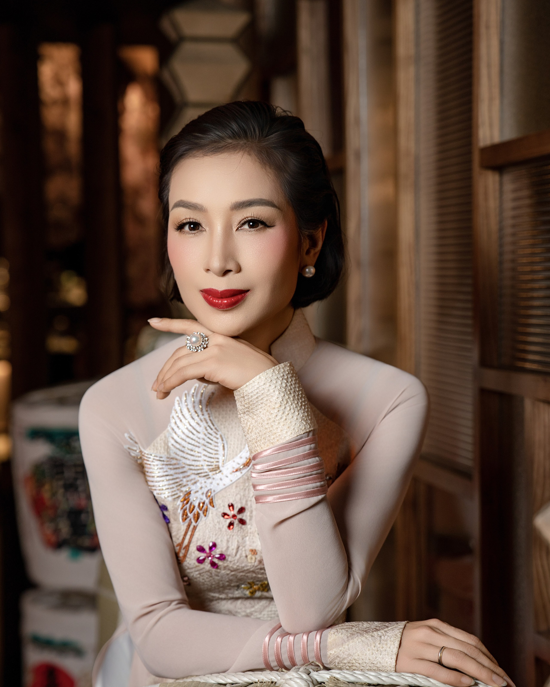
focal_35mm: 79
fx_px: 1607
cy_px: 362
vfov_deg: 24.1
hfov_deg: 19.4
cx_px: 275
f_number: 3.5
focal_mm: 70
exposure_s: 1/60
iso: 400
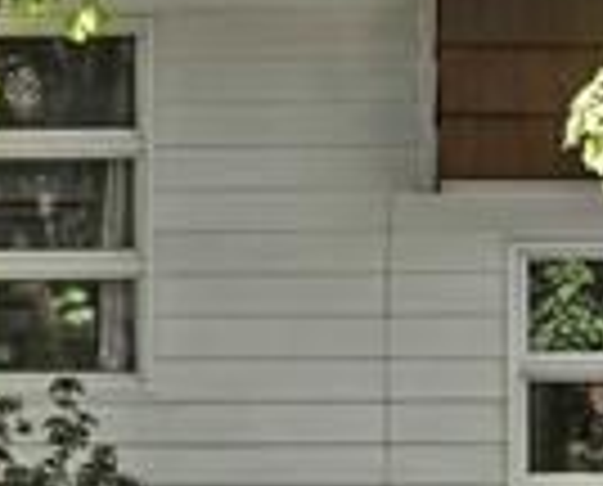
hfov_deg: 12.1
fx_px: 2846
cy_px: 542
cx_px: 362
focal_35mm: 159
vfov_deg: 9.7
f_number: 13
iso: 100
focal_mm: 14
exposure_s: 1/1.67
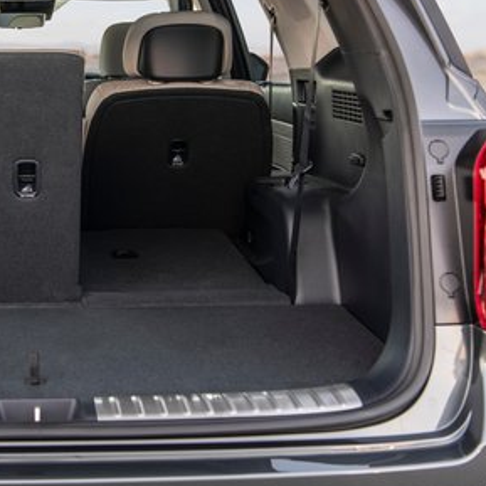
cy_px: 175
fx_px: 1064
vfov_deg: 25.6
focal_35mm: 67
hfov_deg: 24.8
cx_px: 29
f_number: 5
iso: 64
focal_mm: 38
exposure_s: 1/15
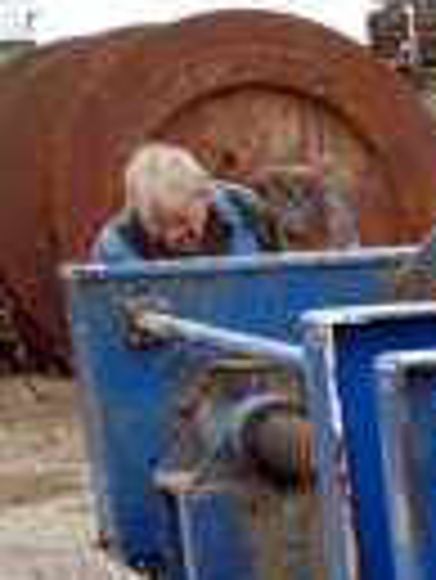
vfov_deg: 14.9
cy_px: 632
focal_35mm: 129
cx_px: 1250
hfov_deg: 9.4
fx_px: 2163
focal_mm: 10.4
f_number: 4.5
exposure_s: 1/100
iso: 125
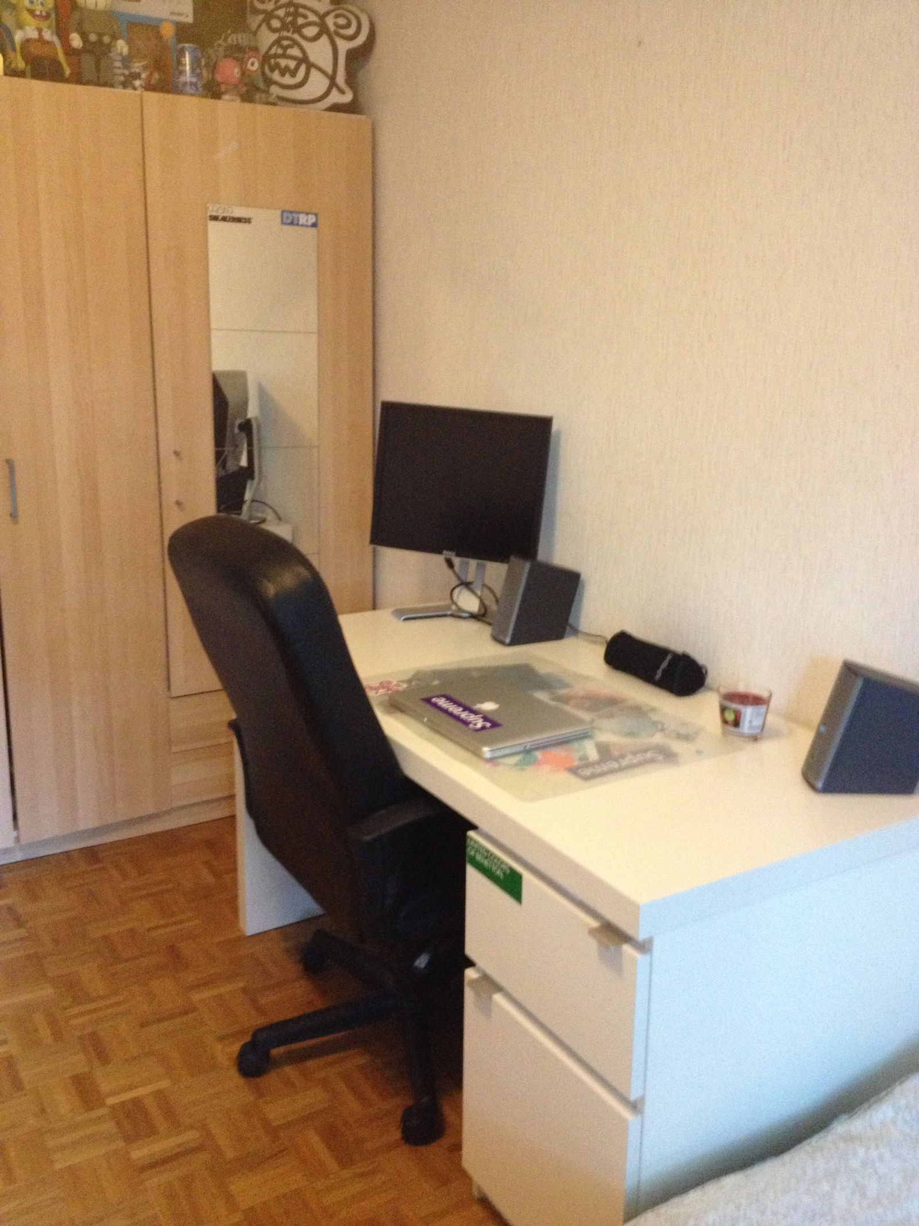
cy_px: 613
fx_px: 1239
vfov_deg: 52.6
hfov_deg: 40.7
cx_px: 460
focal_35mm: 35
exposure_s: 1/15
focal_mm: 4.28
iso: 500
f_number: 2.4
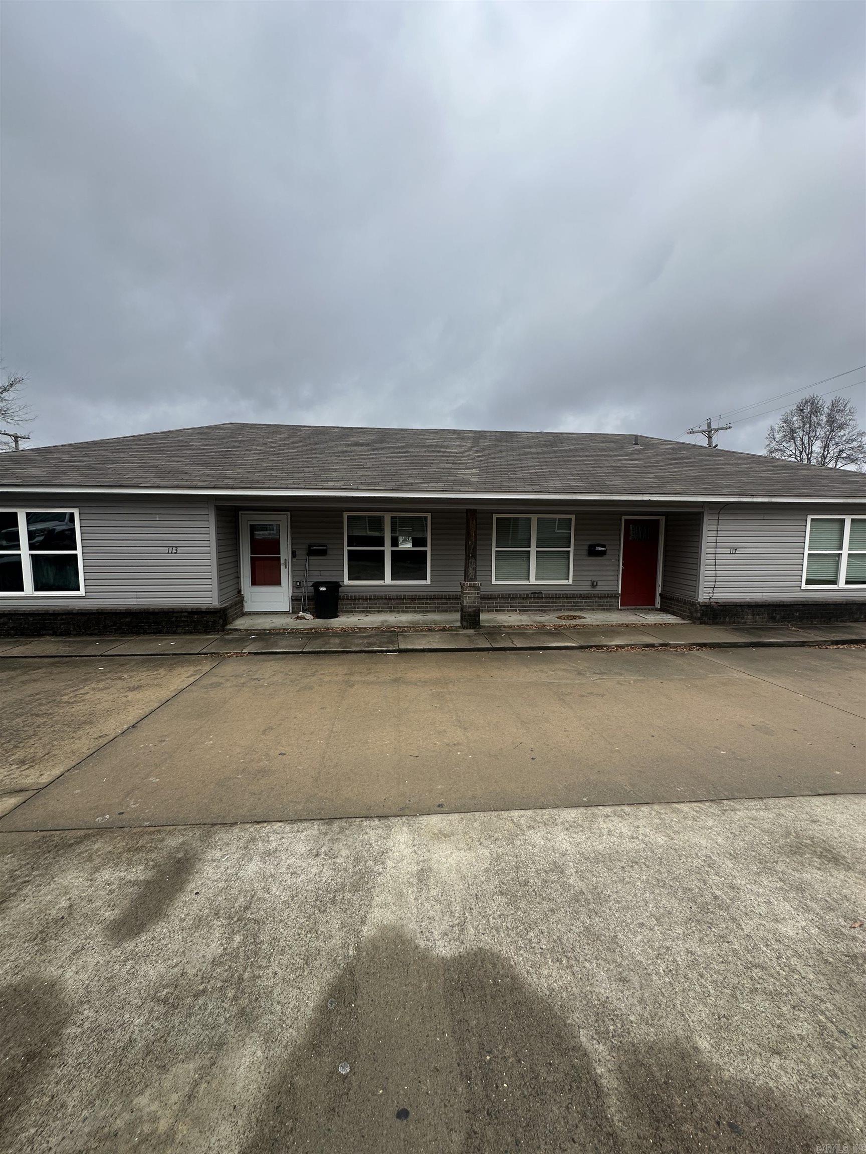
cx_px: 433
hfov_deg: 85.7
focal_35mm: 14
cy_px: 577
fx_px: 467
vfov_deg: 102.1
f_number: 2.2
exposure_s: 1/401
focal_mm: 2.22
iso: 40
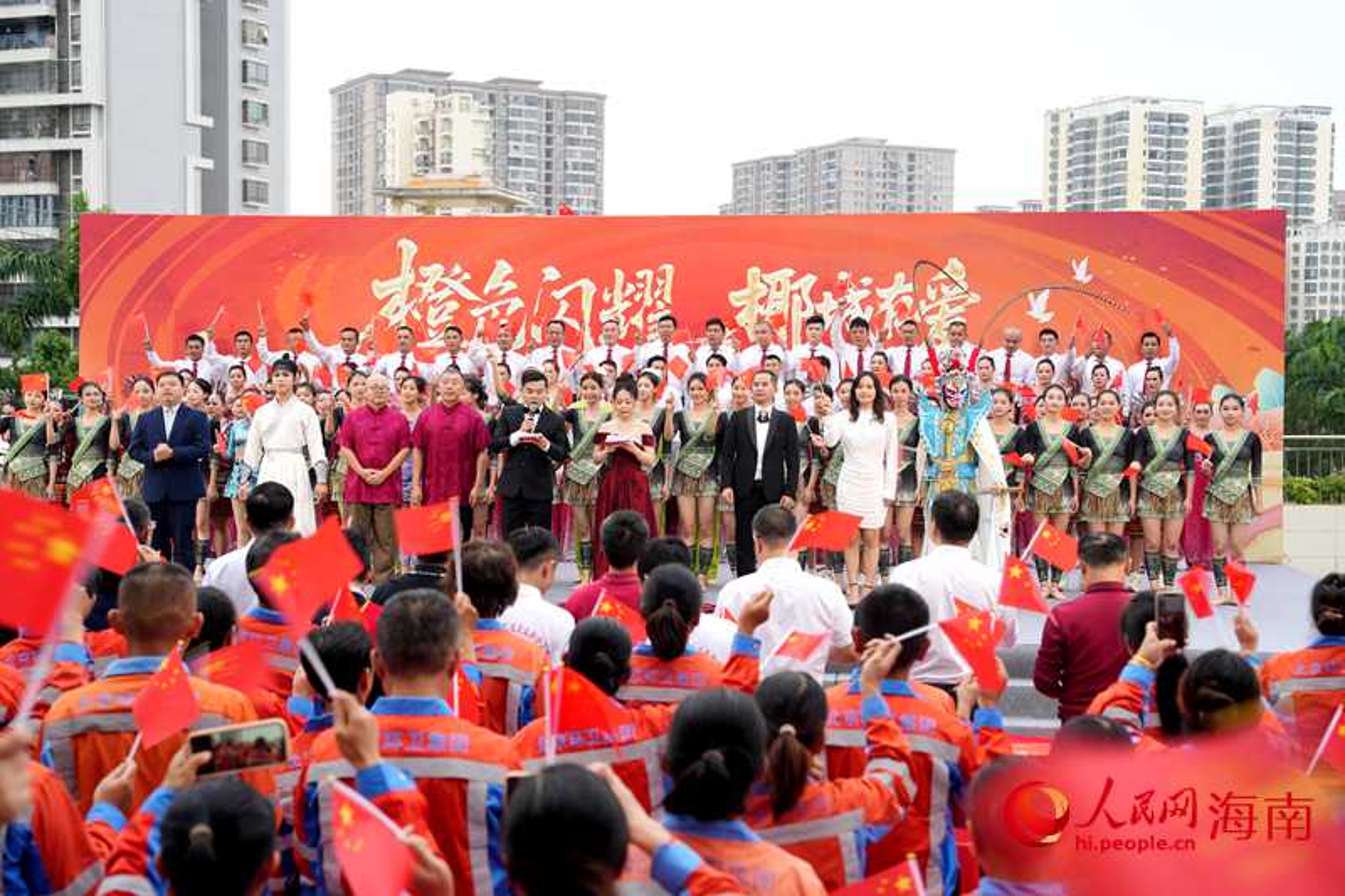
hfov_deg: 35.1
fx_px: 2129
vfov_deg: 23.8
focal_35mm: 57
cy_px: 448
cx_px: 672
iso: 100
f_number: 4.5
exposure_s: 1/60
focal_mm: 57
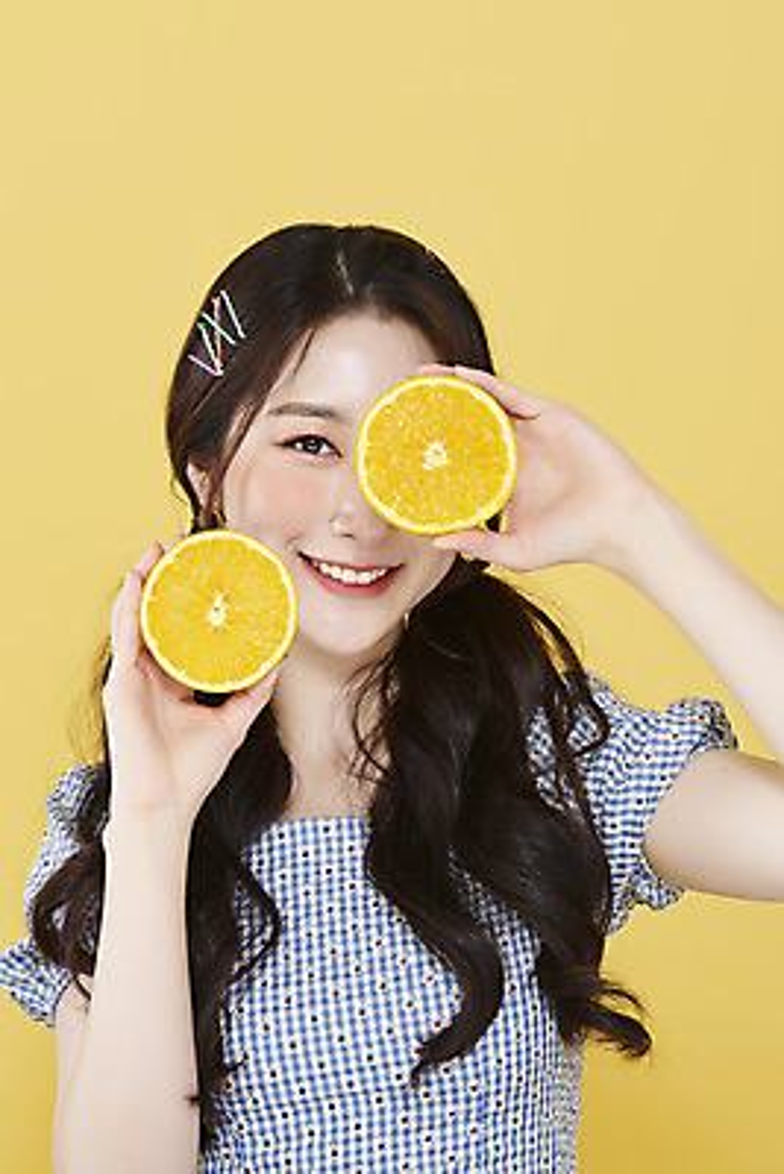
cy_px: 587
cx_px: 392
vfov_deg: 19.4
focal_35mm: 105
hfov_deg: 13.1
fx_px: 3427
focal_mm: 105
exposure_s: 1/125
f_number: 11
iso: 64
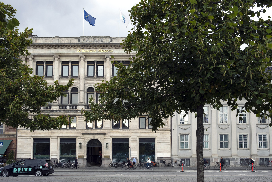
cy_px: 91
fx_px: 264
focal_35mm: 35
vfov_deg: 37.9
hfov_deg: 54.4
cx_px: 136
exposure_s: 1/80
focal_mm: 23
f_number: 8
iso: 200
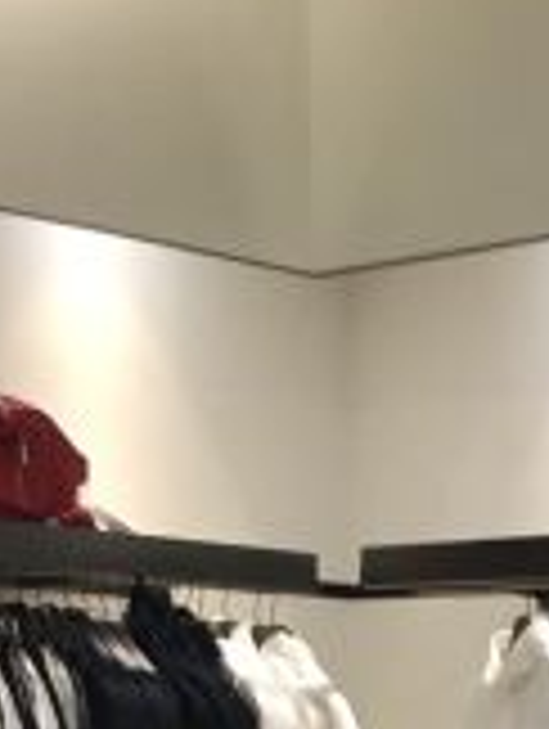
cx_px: 808
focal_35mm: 125
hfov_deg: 11.4
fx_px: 2636
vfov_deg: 14.0
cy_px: 1300
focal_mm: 4.15
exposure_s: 1/33
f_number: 2.2
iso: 50
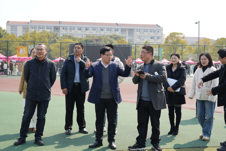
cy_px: 76
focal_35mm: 52
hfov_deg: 38.2
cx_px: 113
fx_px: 326
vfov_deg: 26.0
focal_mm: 52
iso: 100
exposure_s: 1/250
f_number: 5.6
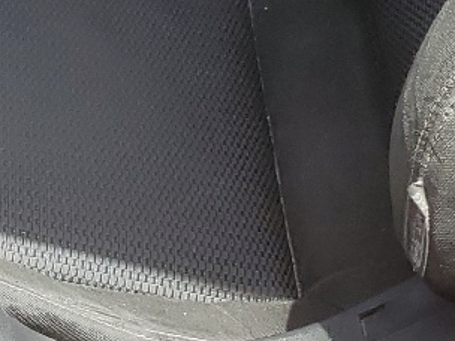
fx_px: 1801
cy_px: -247
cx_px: -332
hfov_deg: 13.2
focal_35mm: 137
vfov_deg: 10.3
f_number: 1.5
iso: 50
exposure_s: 1/588
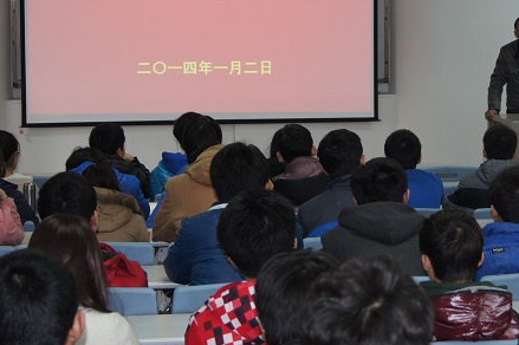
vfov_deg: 13.3
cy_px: 96
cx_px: 391
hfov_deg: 19.7
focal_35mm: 103
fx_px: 1480
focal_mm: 45
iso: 800
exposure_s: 1/60
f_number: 5.6
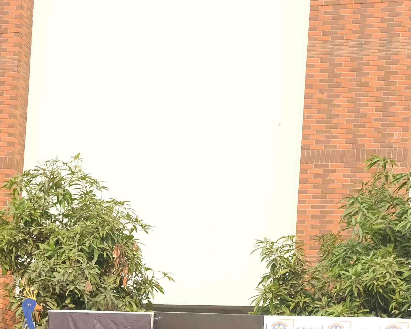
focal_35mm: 100
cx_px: 178
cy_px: 446
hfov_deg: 19.2
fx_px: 1217
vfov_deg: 14.6
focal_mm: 19.2
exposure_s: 1/250
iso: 160
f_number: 5
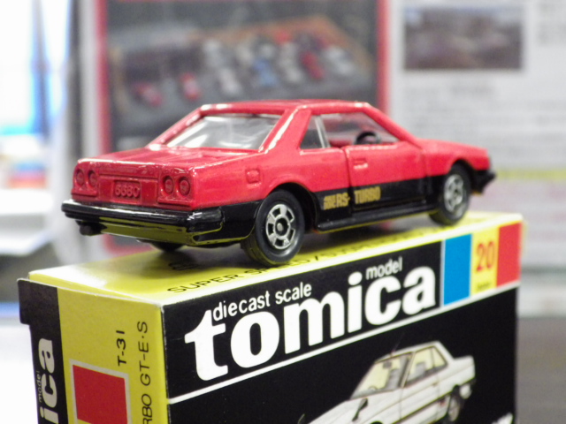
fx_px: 965
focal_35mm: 59
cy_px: 212
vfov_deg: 24.8
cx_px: 283
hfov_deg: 32.7
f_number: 4
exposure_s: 1/25
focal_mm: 10.7
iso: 1000
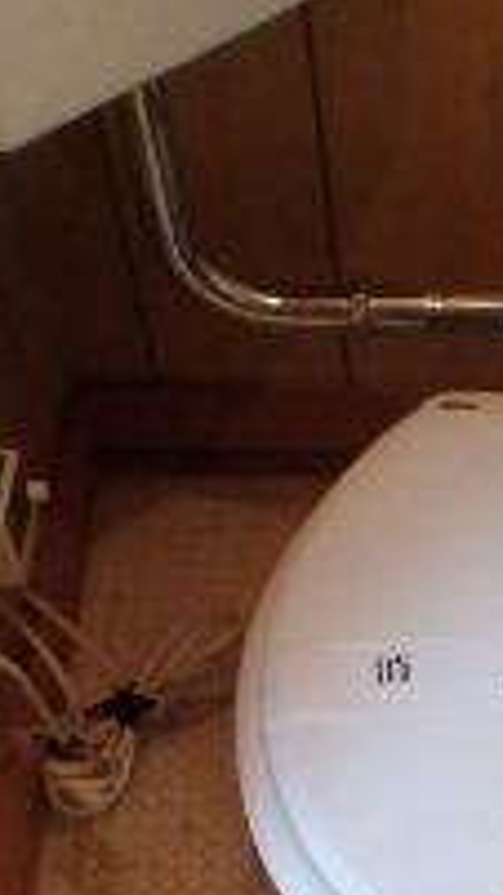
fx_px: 1732
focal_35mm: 73
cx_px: 810
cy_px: 846
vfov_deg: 27.7
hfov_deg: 15.0
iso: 800
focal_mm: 3.7
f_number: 3.5
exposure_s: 1/30
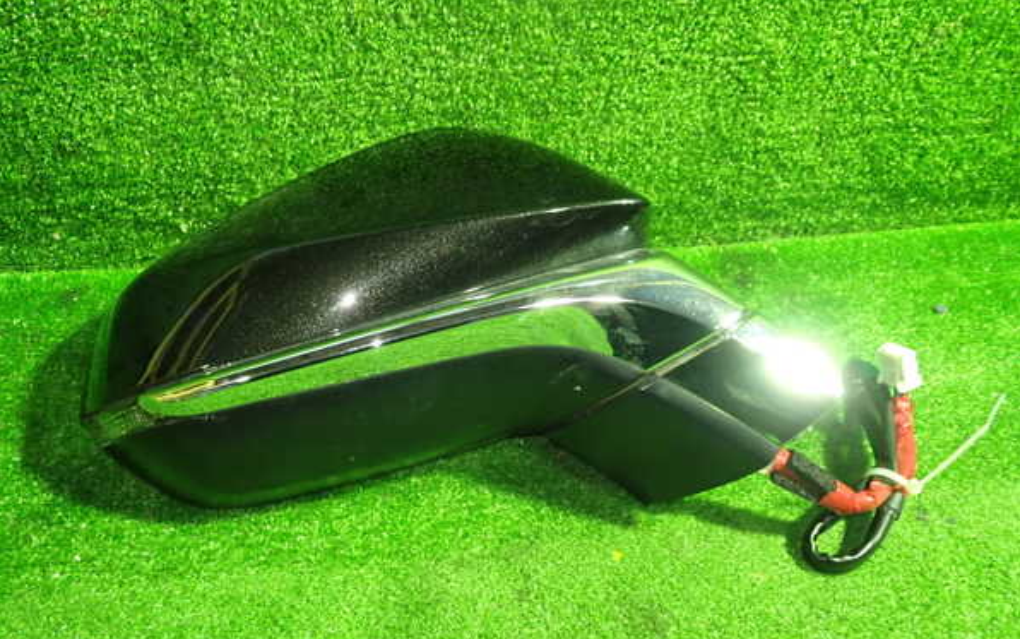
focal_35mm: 32
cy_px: 344
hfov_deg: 59.6
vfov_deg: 39.4
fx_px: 890
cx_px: 512
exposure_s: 1/30
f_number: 2.3
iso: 800
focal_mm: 5.4
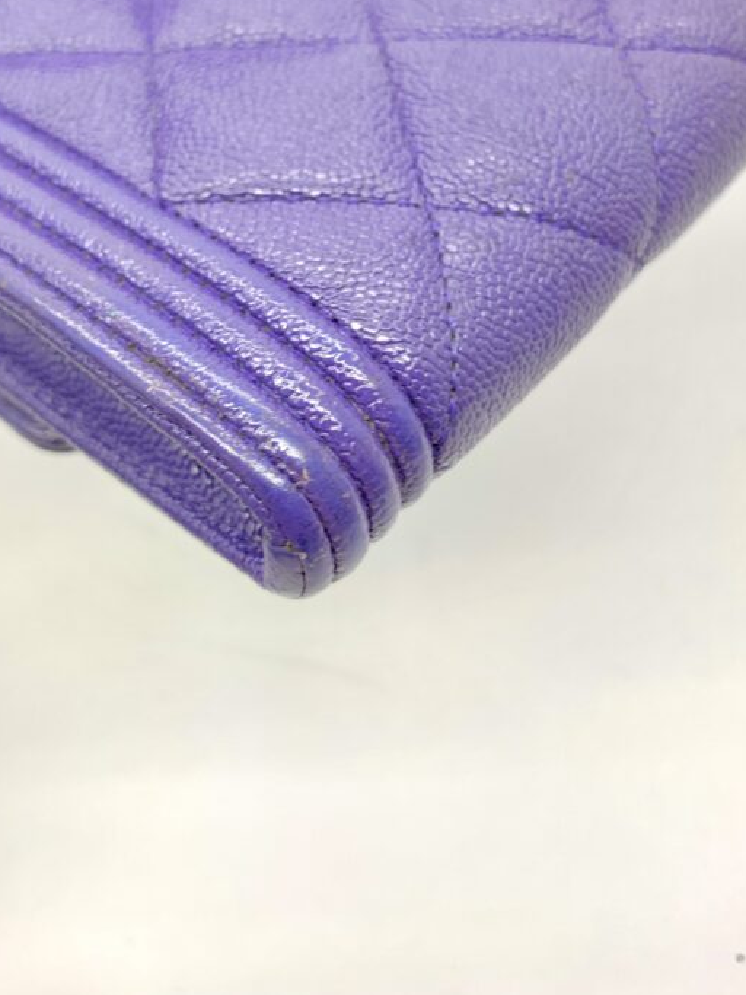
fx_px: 1121
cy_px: 270
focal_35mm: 39
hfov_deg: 36.7
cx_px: 310
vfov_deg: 46.4
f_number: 1.8
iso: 40
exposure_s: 1/100
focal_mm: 4.25
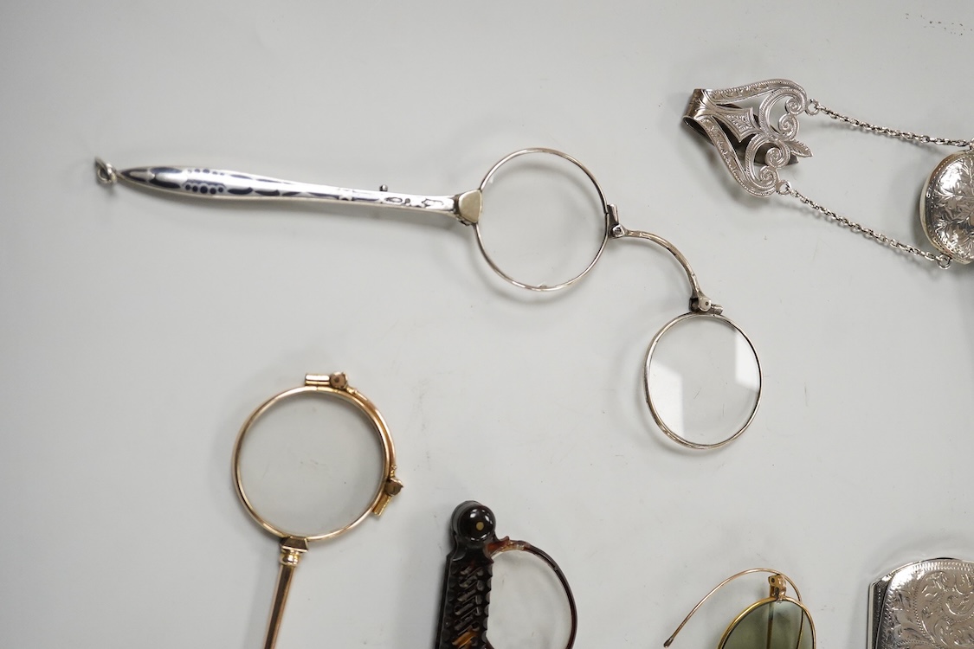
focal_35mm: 45
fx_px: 1217
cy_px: 324
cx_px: 487
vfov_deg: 29.9
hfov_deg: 43.6
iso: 2500
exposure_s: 1/640
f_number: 3.5
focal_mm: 30
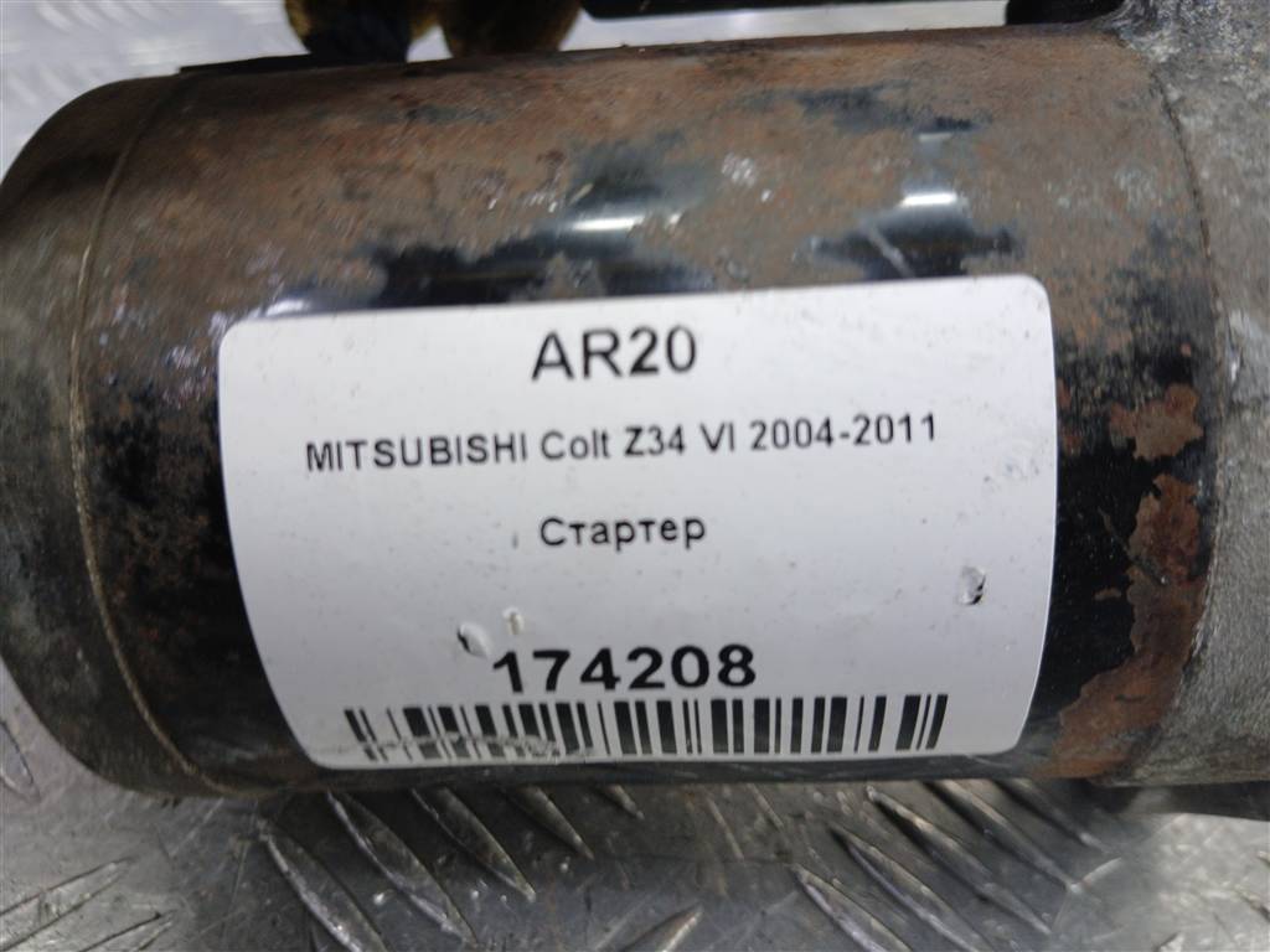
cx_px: 635
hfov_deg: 67.3
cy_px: 476
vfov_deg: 53.1
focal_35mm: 26
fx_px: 954
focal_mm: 3.98
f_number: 1.8
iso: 100
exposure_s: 1/50
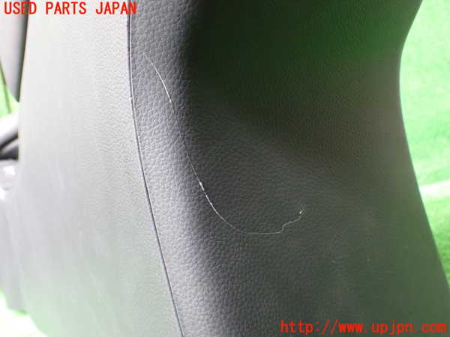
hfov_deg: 60.0
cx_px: 225
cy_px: 168
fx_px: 390
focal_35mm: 30
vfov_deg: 46.8
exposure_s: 1/30
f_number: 2.3
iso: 1250
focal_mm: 5.4
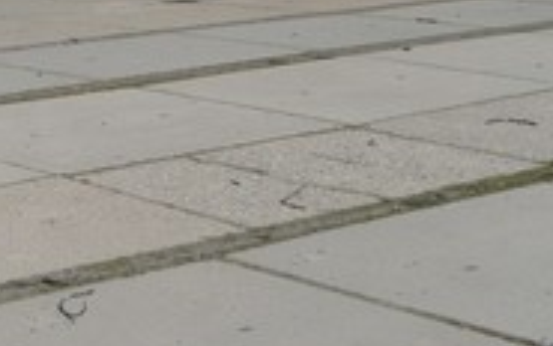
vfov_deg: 12.0
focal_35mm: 109
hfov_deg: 18.2
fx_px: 1644
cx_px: -90
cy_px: 119
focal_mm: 5.8
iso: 100
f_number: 3.7
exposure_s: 1/1300
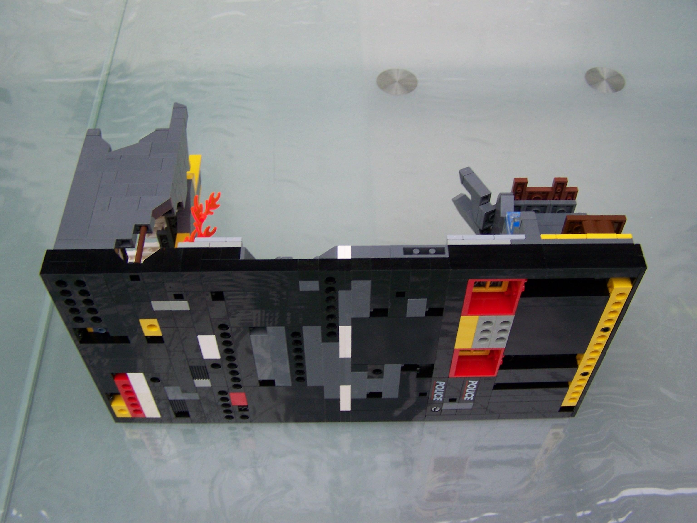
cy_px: 262
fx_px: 765
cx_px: 348
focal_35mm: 38
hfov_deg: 49.0
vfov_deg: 37.7
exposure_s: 1/125
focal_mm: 6.3
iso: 64
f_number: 2.8
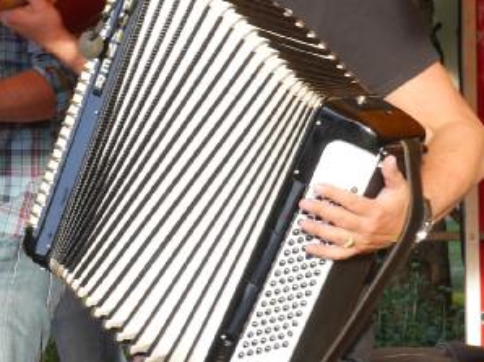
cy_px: 149
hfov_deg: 11.5
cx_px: 175
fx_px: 2403
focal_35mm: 172
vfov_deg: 8.6
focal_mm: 32
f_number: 5
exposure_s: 1/80
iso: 200
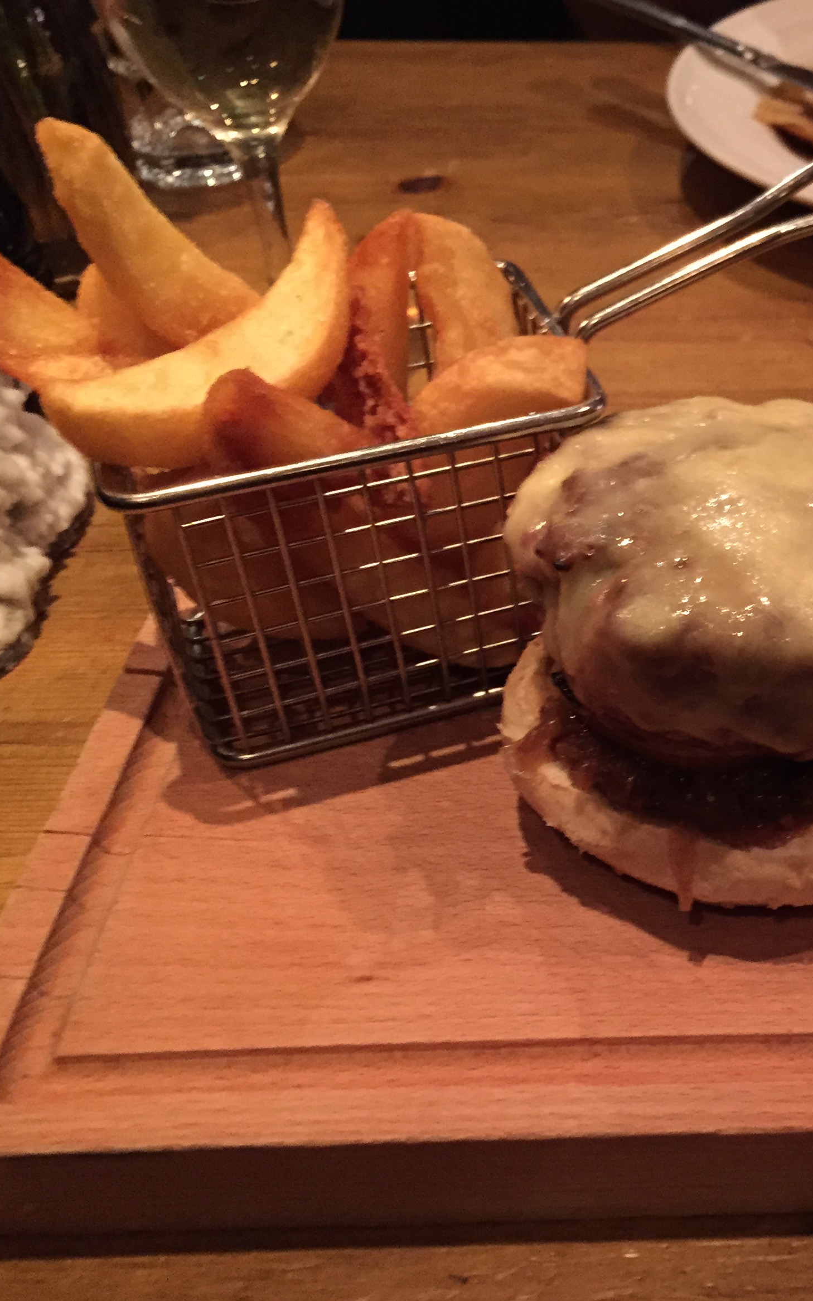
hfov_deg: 28.1
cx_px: 807
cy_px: 633
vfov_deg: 46.2
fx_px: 1524
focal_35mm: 43
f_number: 2.2
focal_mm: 4.15
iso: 500
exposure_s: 1/15
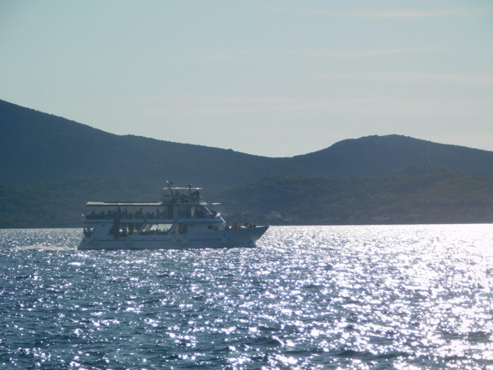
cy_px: 185
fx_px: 3304
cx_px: 246
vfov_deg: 6.4
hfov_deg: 8.5
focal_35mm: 232
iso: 125
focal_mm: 41.3
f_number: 11.2
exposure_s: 1/500
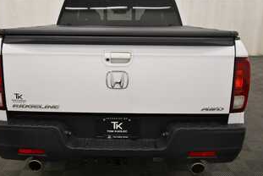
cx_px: 119
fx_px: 263
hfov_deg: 53.0
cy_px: 82
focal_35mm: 36
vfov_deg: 36.9
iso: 800
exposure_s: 1/200
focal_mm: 19
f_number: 5.6
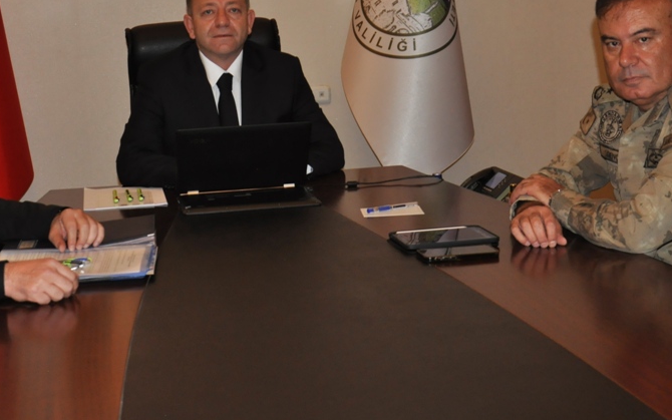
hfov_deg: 29.3
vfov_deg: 18.5
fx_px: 1282
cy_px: 112
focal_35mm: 70
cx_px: 274
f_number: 4.2
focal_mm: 30
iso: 800
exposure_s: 1/60
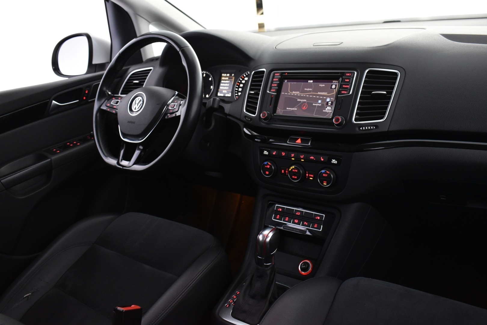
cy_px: 162
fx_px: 446
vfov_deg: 40.0
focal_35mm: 33
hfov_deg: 57.2
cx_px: 244
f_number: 5.6
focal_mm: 22
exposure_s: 1/13
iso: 1250
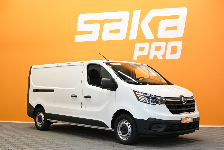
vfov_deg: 27.3
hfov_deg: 40.0
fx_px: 308
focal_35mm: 50
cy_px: 75
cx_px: 112
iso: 900
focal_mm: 33
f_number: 5
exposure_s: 1/50
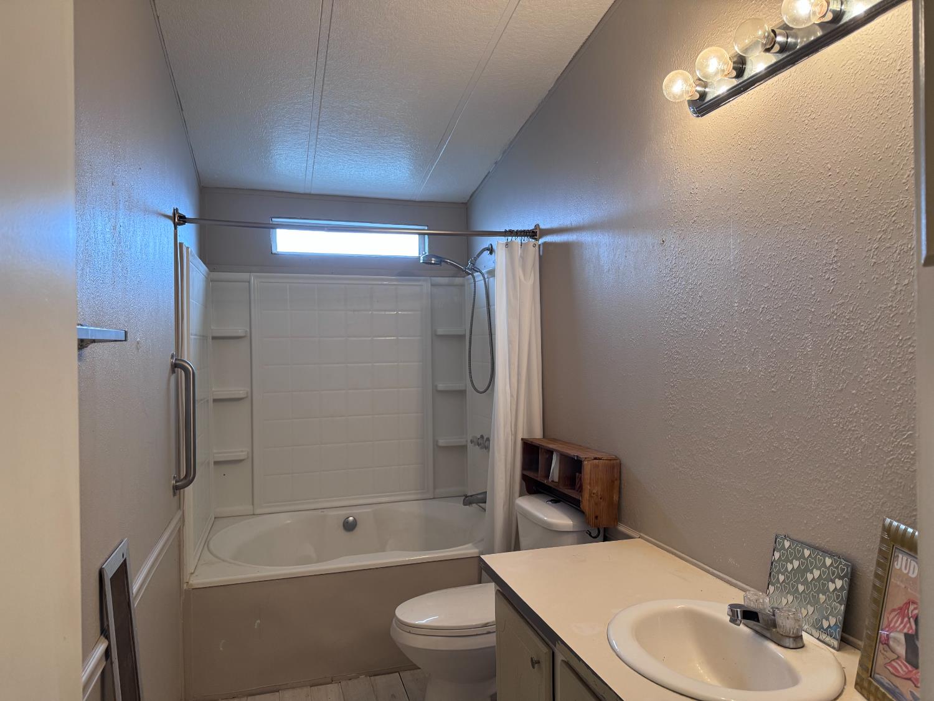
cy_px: 350
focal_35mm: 24
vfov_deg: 56.8
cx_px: 467
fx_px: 648
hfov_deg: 71.6
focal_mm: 6.76
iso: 200
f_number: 1.78
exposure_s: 1/120
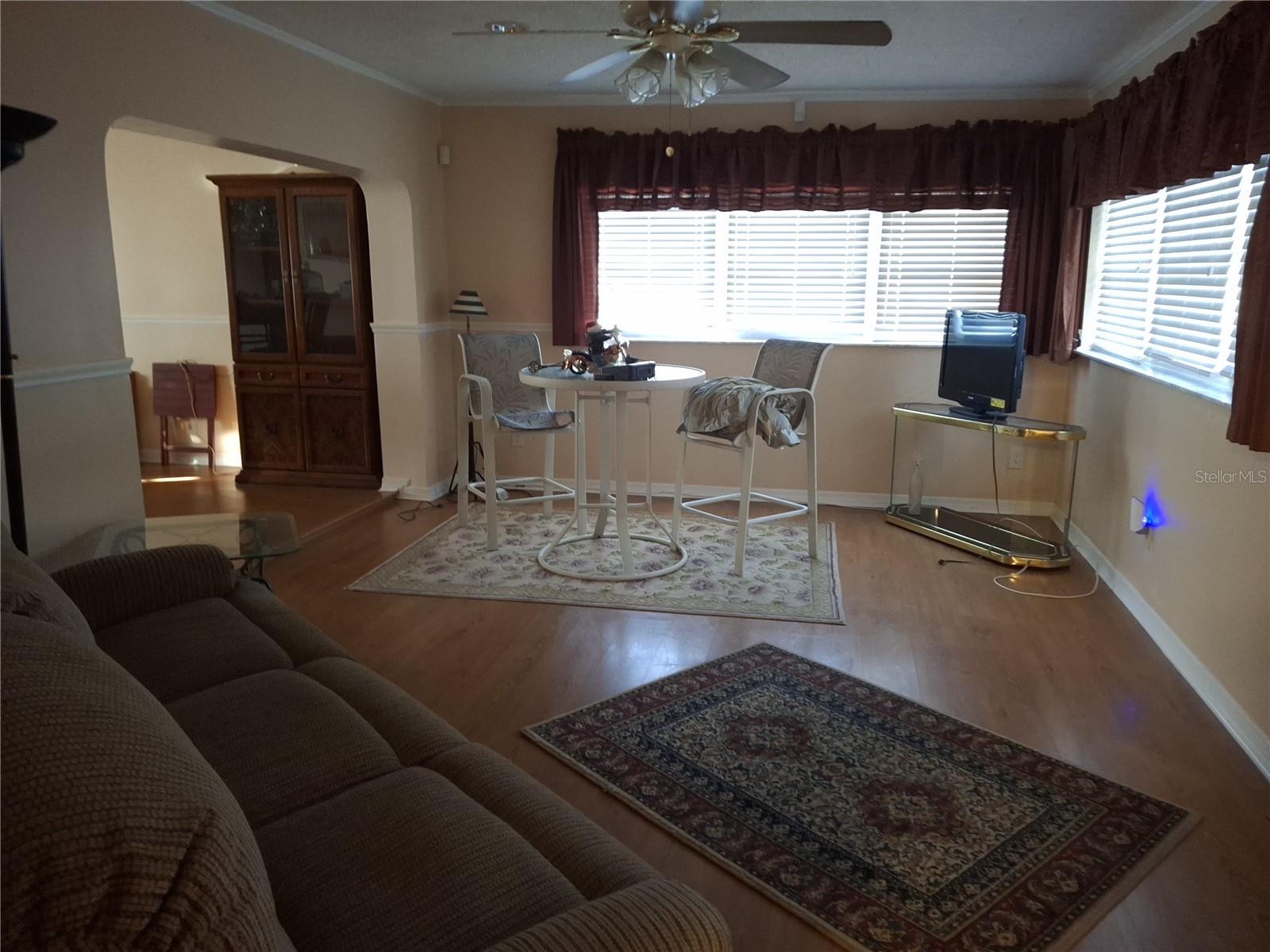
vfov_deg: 54.9
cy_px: 476
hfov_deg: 69.4
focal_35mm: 25
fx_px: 917
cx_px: 635
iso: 800
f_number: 1.8
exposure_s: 1/24
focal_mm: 4.69
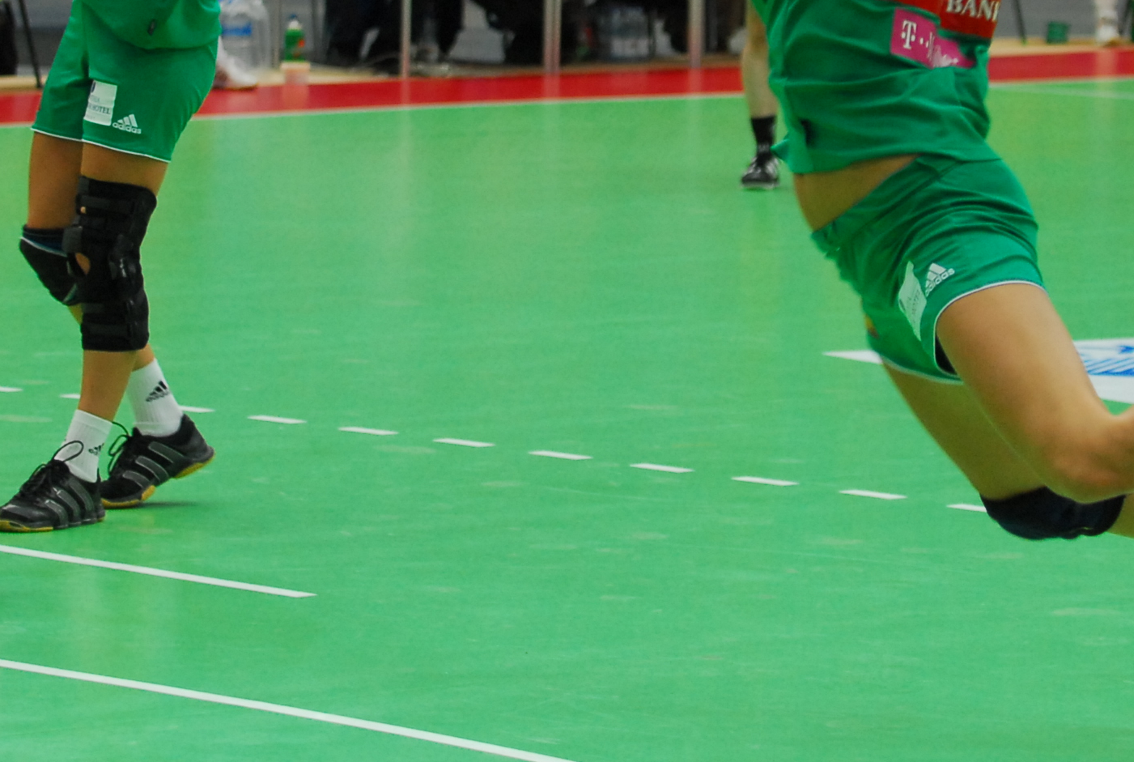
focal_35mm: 217
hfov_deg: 9.5
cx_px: 793
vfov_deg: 6.4
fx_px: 6851
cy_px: 82
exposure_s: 1/250
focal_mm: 70
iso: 640
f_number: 3.2
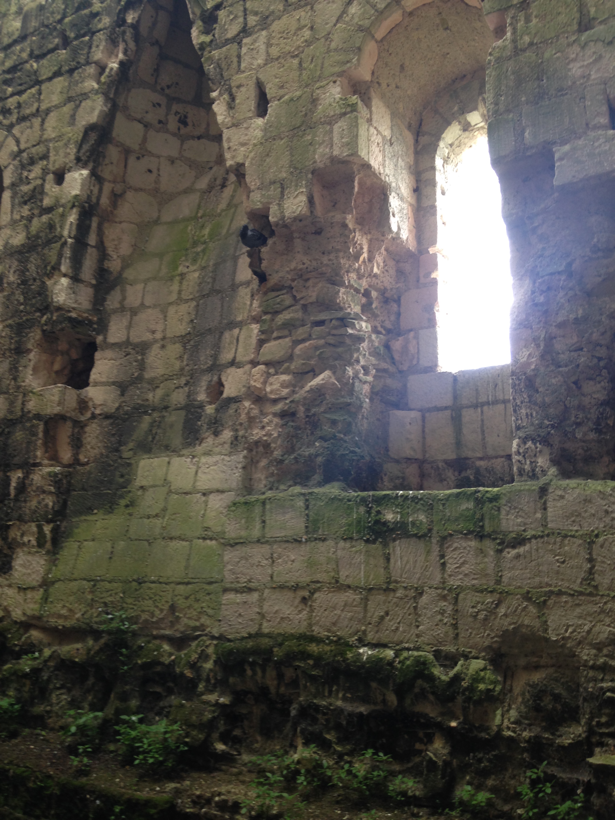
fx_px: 782
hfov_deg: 42.9
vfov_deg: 55.4
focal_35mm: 33
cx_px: 308
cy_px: 410
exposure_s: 1/20
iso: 50
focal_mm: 4.12
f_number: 2.4
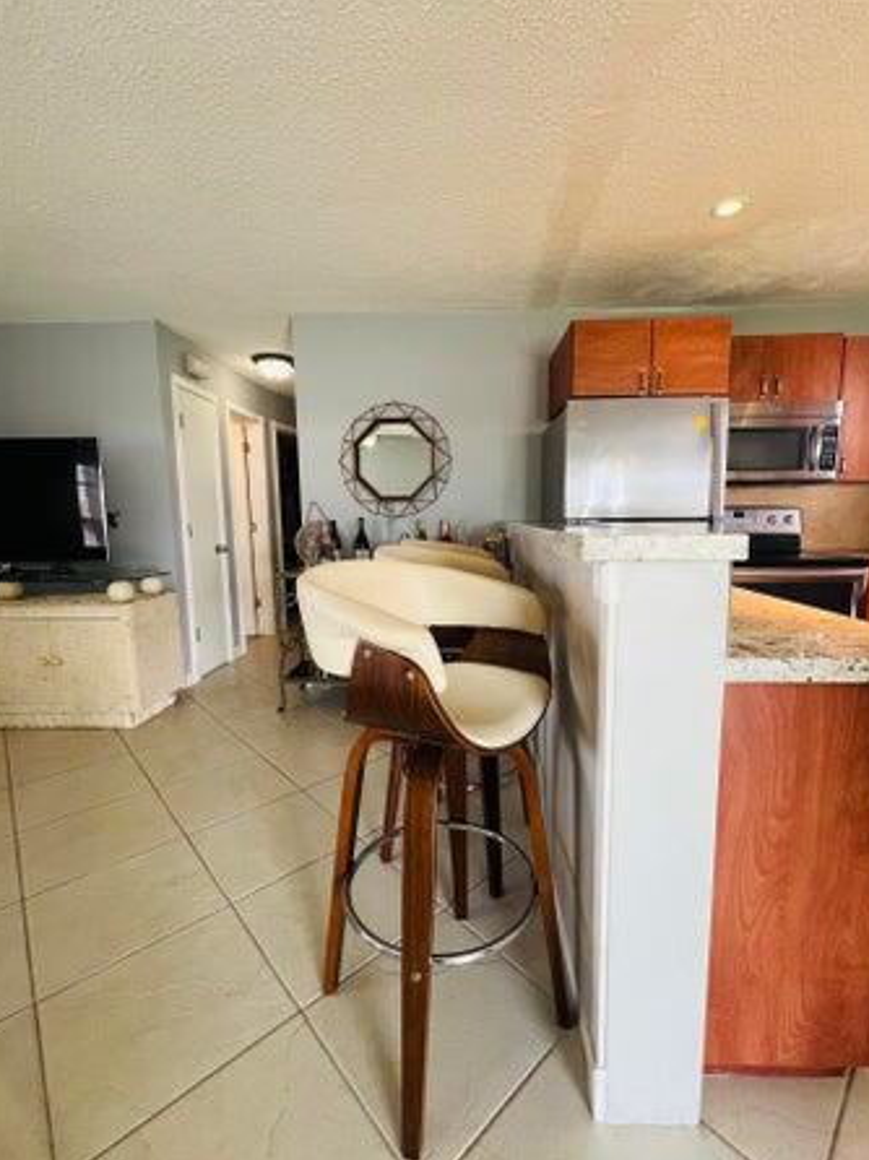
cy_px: 583
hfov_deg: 85.6
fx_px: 469
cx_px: 453
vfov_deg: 102.1
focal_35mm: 14
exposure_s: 1/60
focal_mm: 1.57
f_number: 1.8
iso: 160
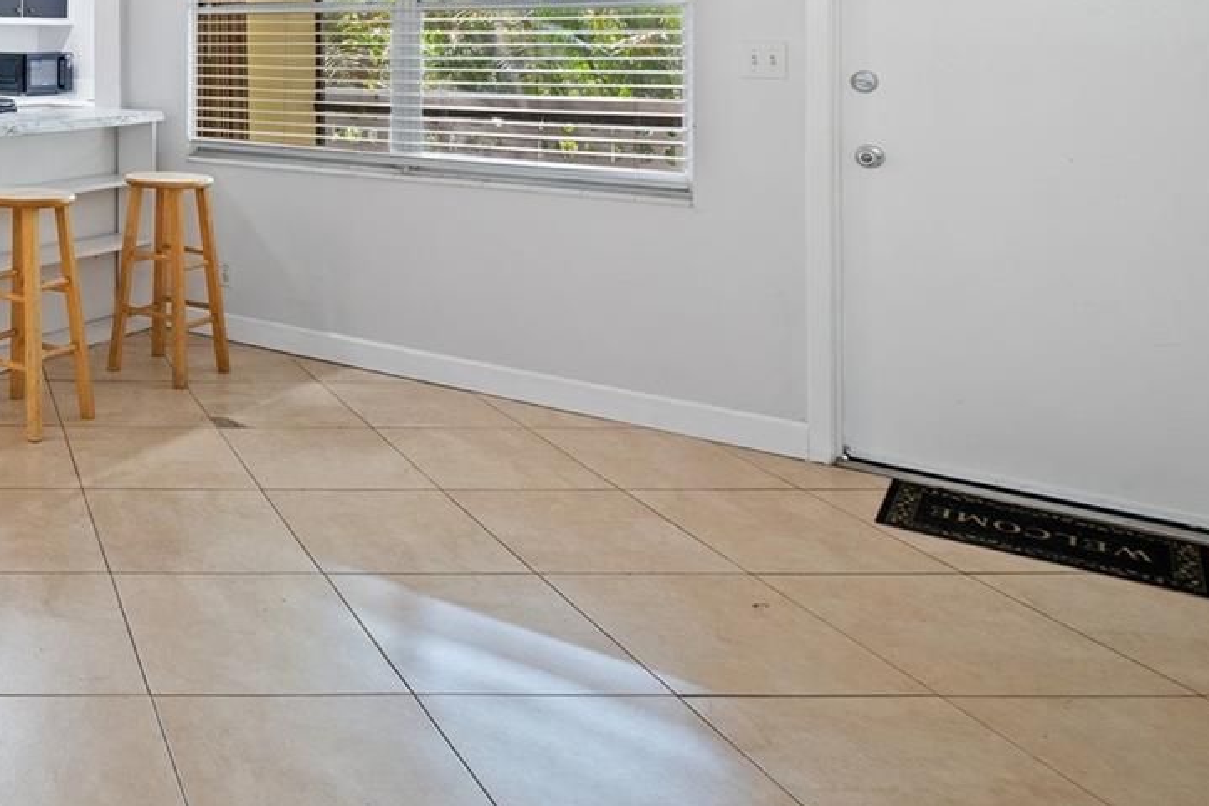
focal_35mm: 31
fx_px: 1041
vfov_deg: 39.7
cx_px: -92
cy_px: 105
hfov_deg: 46.3
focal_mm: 14
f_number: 8
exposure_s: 1/2
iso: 200
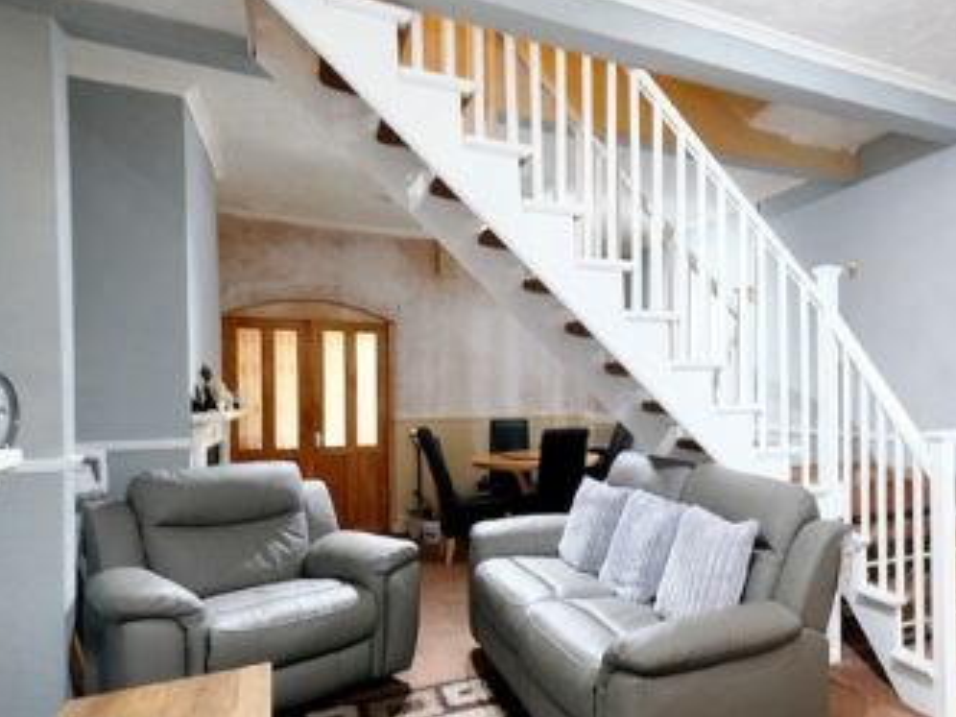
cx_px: 726
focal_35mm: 25
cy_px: 397
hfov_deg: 64.9
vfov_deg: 54.8
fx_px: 690
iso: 800
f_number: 4
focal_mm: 10
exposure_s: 1/10
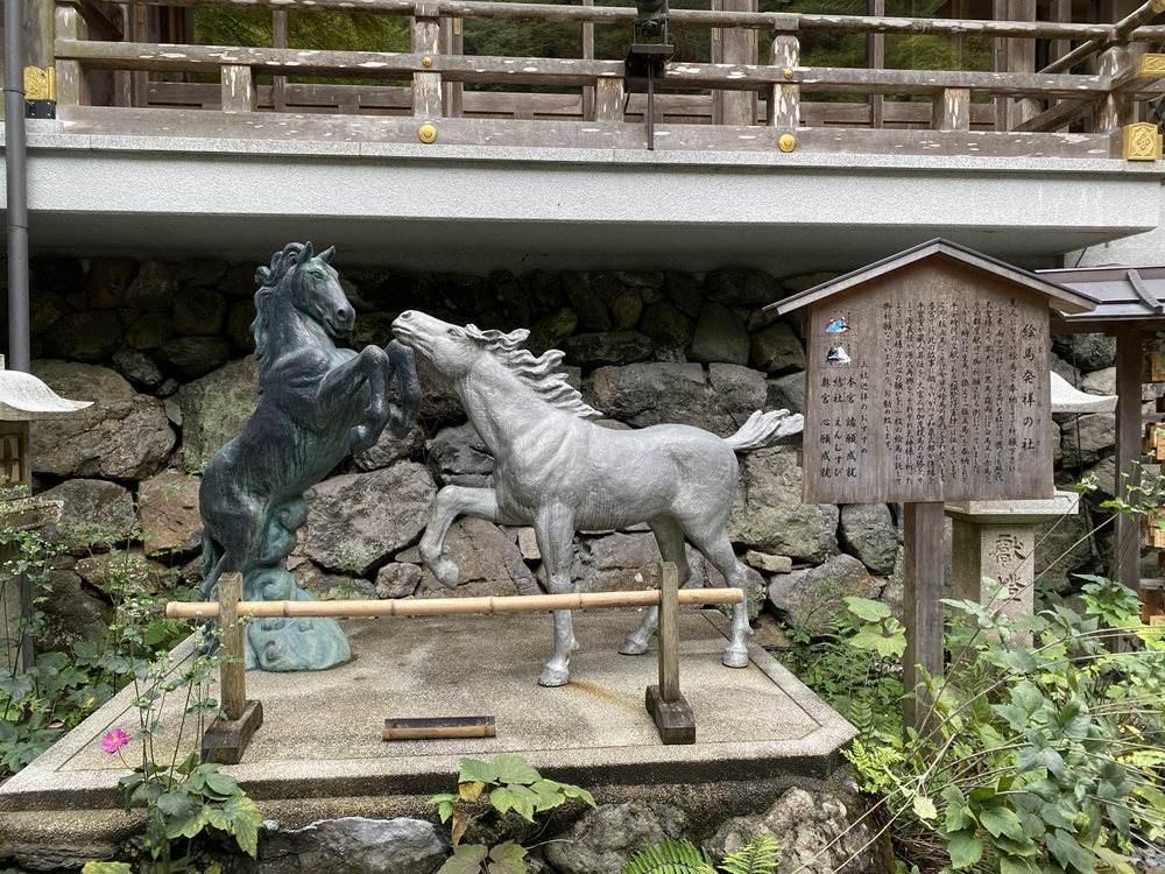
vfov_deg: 53.1
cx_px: 582
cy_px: 437
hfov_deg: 67.3
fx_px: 875
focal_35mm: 26
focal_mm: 4.25
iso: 32
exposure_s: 1/122
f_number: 1.8
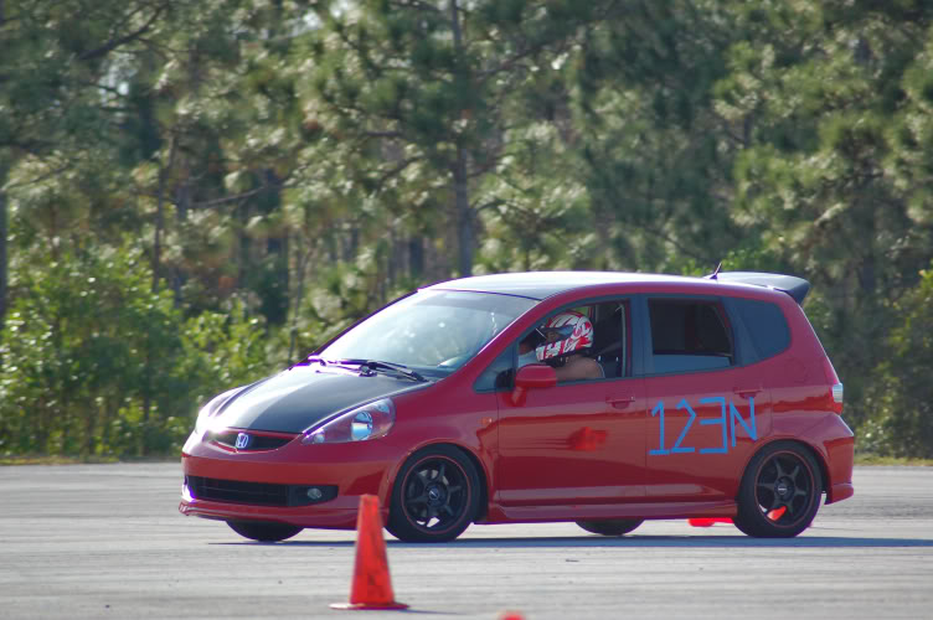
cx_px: 466
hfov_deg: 4.6
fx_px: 11652
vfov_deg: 3.0
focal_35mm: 450
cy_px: 310
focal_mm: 300
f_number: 5.6
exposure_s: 1/640
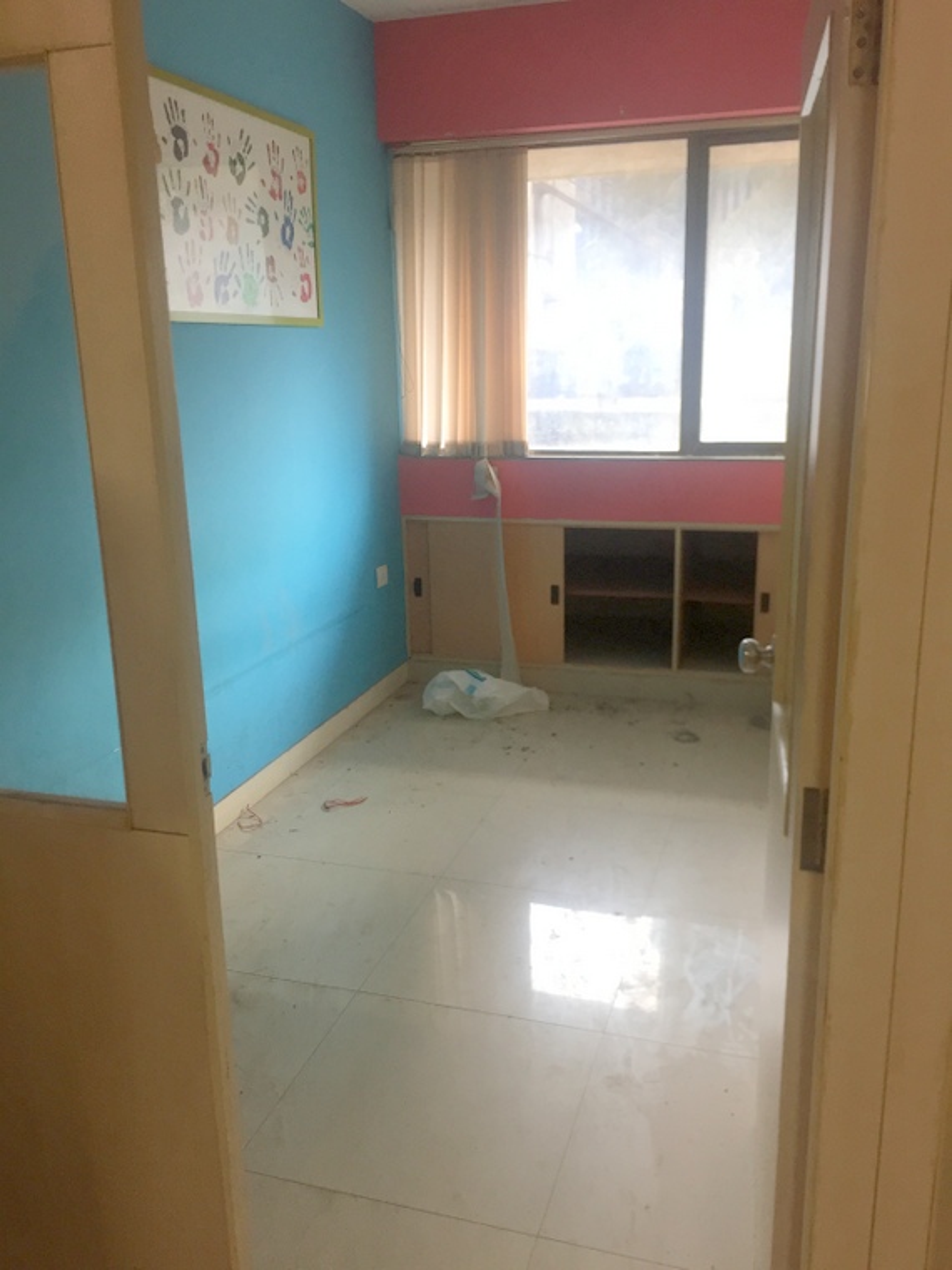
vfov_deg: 61.7
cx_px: 476
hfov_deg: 48.2
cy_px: 635
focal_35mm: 29
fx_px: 1063
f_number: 2.2
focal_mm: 4.15
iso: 40
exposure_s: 1/33
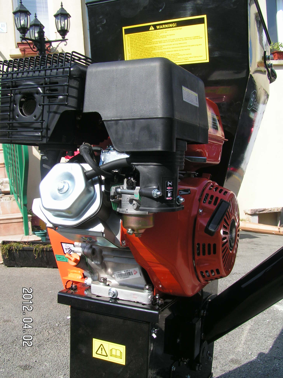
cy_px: 189
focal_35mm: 38
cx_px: 142
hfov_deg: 37.7
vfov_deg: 49.0
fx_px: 414
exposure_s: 1/200
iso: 50
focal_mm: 5.8
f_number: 5.6
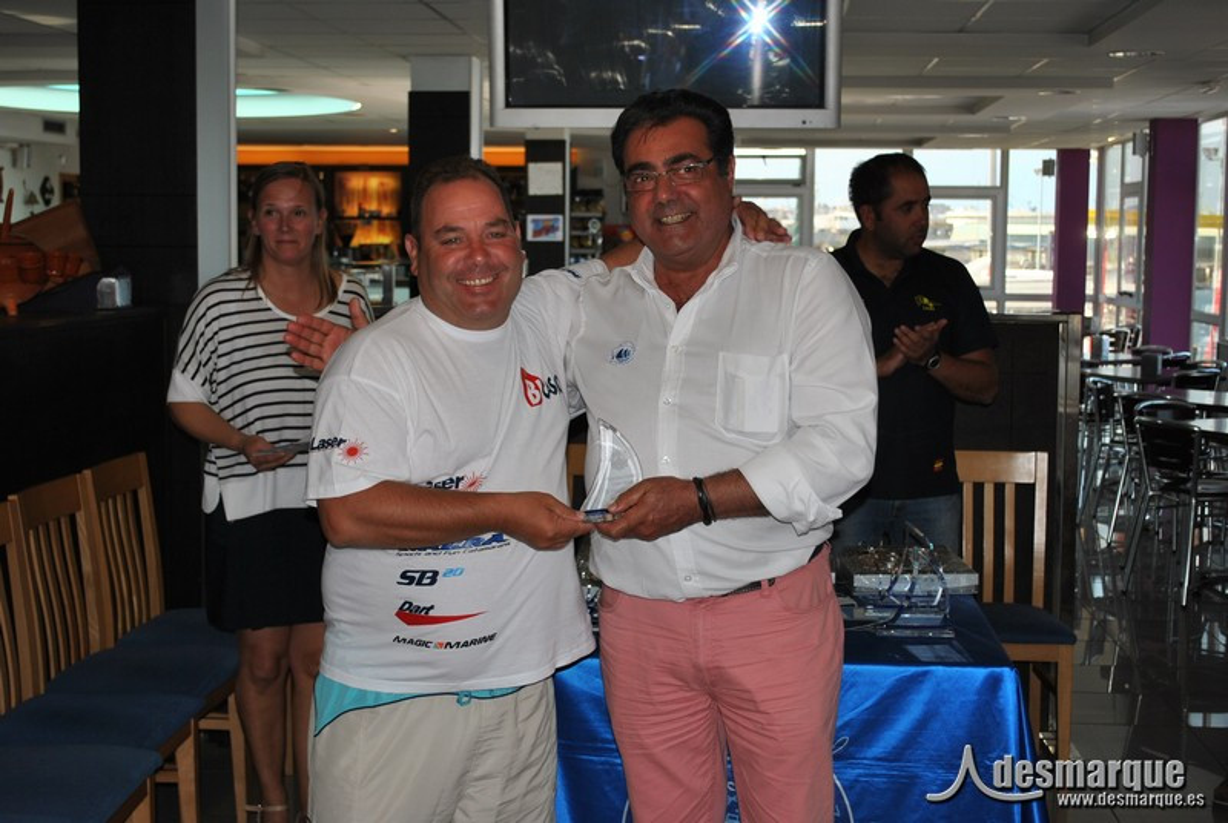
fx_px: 1793
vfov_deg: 25.8
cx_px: 614
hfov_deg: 37.8
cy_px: 412
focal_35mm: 52
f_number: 5
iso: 100
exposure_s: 1/60
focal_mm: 35
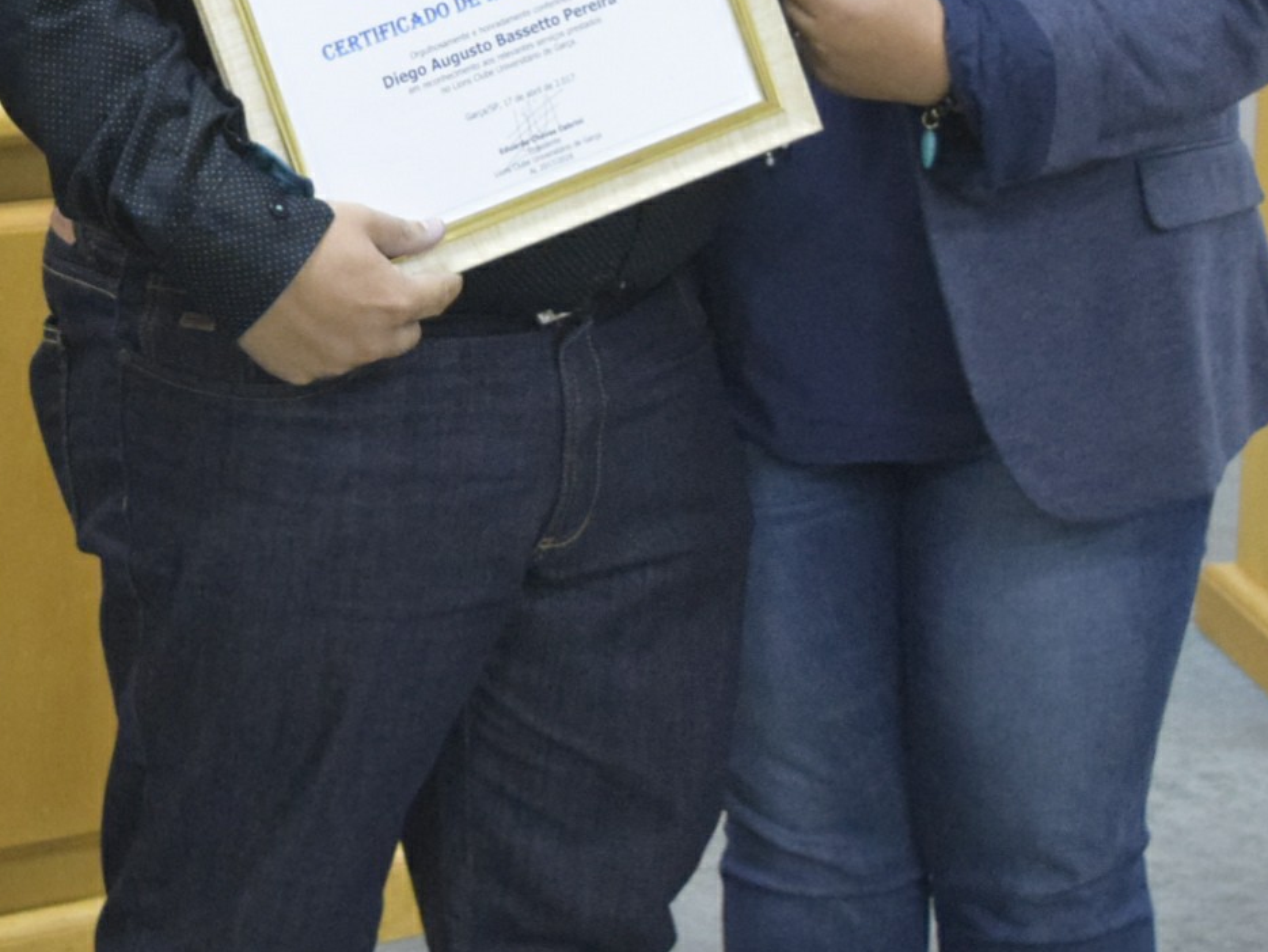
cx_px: 76
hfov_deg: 16.8
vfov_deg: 12.6
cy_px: -45
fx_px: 4233
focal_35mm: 116
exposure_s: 1/160
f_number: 4
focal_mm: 25
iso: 3200
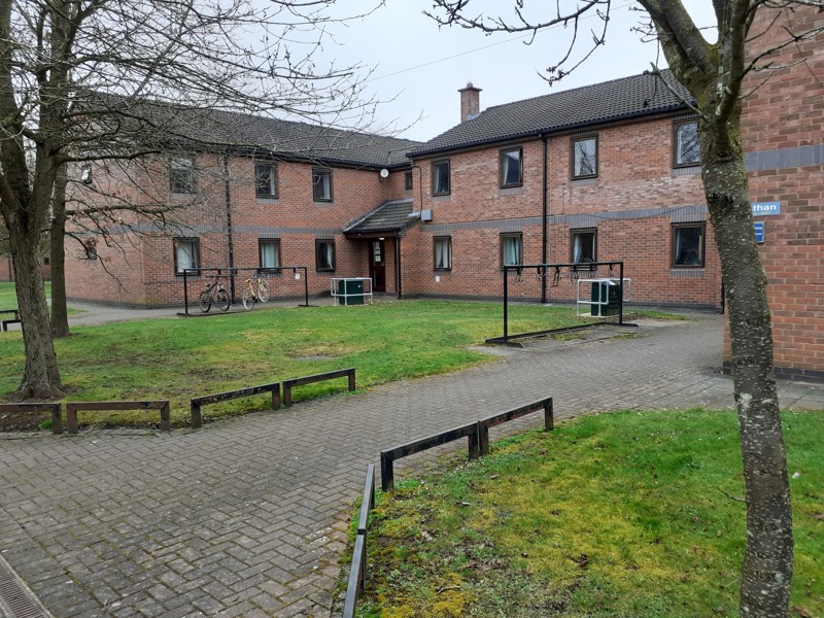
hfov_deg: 65.3
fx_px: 643
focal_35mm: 27
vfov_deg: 51.4
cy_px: 309
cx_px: 412
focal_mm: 3.6
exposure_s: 1/232
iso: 40
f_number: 1.9
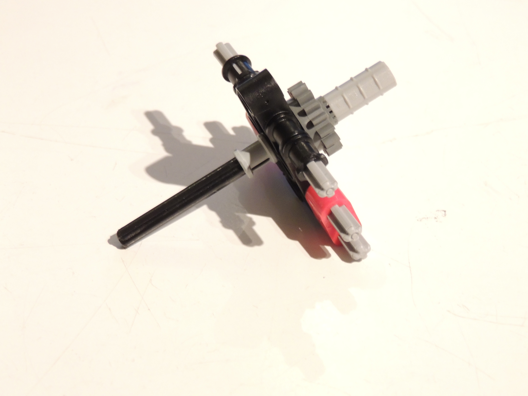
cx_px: 264
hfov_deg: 23.0
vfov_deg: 17.4
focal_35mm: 85
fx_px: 1297
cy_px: 198
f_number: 4
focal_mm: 15.1
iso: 800
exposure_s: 1/8
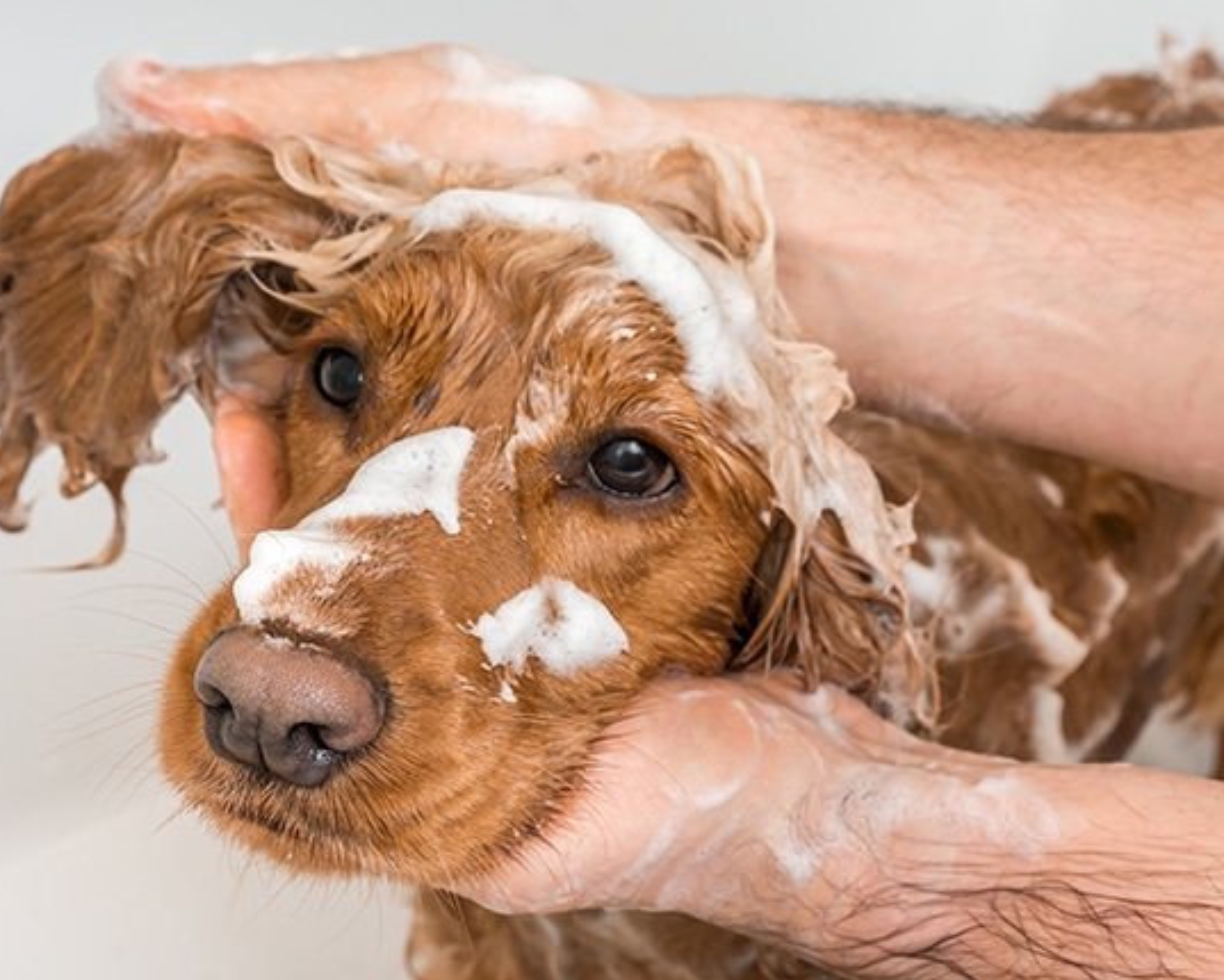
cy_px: 490
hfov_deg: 31.6
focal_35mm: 60
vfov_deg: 25.6
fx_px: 2159
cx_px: 561
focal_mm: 35
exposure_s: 1/160
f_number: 8
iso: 100
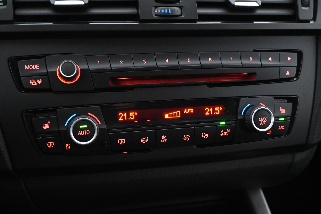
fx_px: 354
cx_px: 160
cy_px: 107
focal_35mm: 40
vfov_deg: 33.6
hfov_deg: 48.7
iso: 6400
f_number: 4.5
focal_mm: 26.5
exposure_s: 1/30
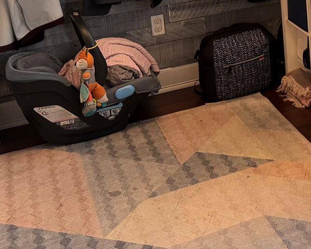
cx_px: 398
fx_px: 672
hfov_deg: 23.3
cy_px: -85
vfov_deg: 19.2
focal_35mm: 73
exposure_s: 1/120
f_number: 1.78
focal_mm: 6.76
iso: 200
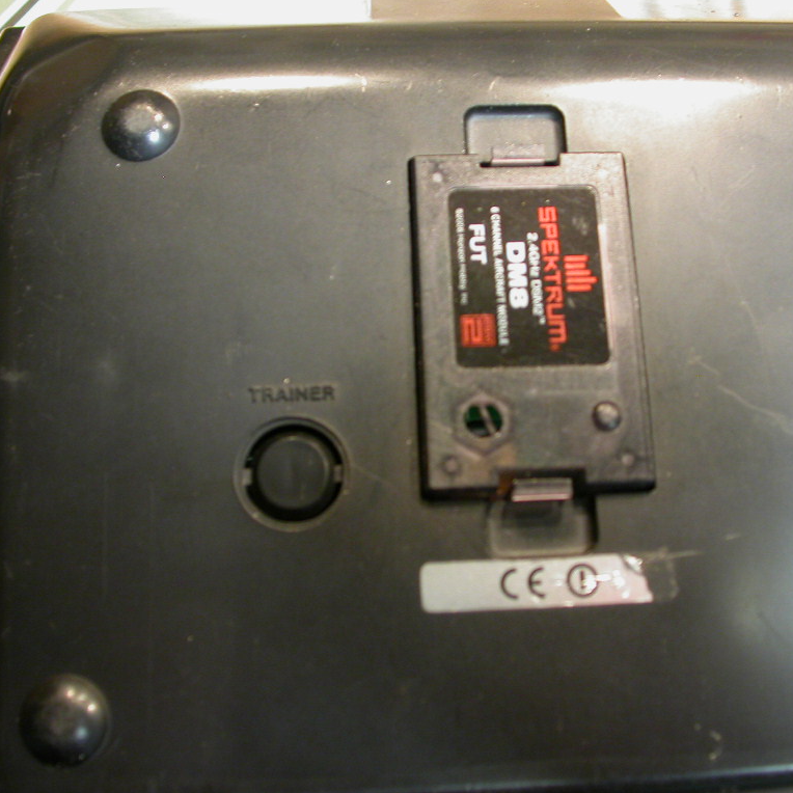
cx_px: 430
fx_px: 1166
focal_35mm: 45
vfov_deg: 37.6
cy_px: 395
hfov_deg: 37.5
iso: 100
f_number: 2.6
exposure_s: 1/4.9
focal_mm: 7.85
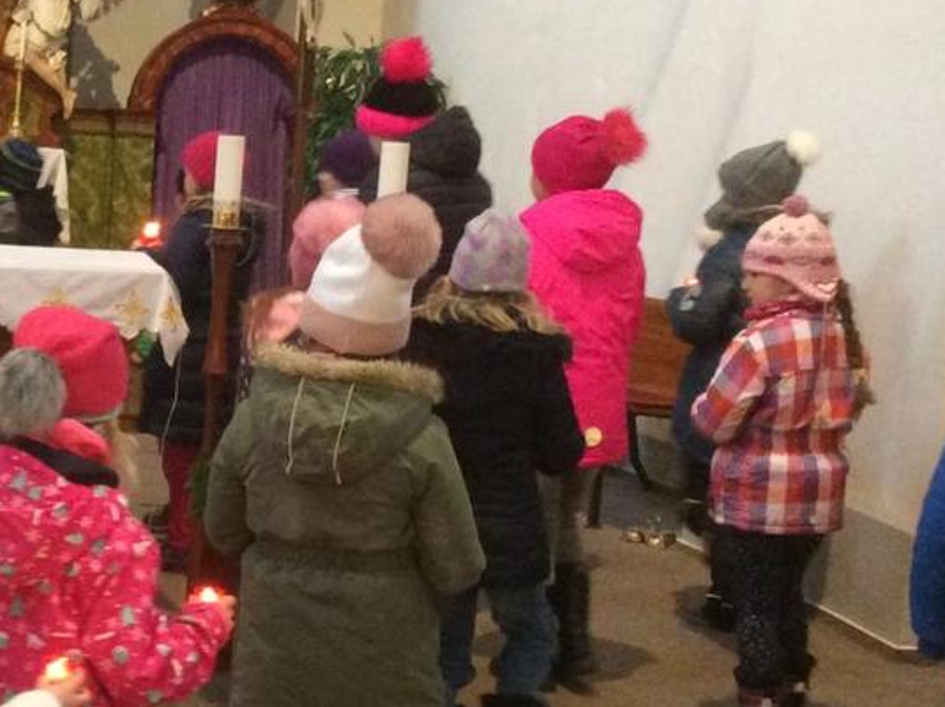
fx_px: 2182
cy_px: 406
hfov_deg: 23.4
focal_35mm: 80
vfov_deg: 18.4
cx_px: -7
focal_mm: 3.3
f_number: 2.4
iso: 320
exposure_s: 1/20
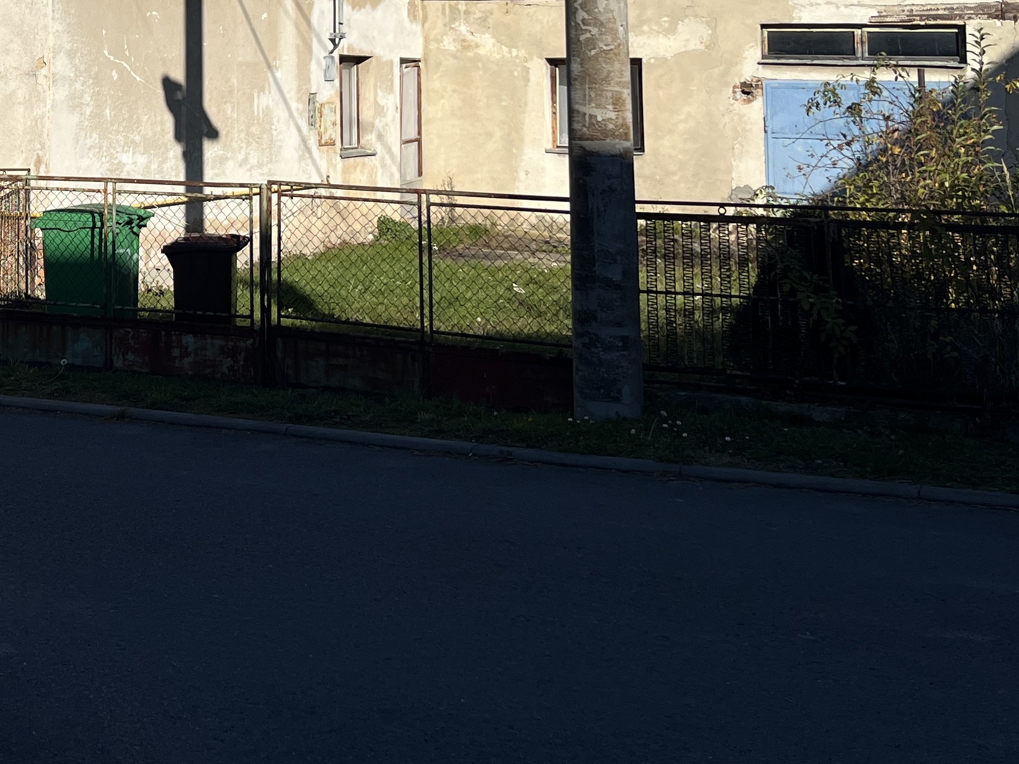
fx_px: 1825
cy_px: -141
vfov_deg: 22.0
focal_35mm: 62
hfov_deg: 29.8
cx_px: 84
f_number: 1.6
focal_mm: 5.1
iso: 50
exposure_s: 1/5556
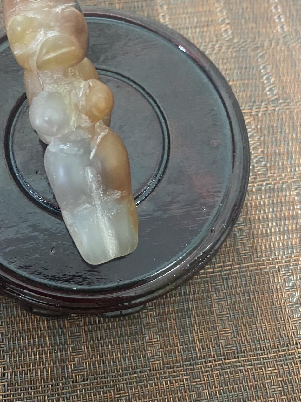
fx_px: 429
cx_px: 95
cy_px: 146
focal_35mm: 37
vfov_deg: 49.6
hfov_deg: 38.1
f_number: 1.8
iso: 640
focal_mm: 4.25
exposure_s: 1/37
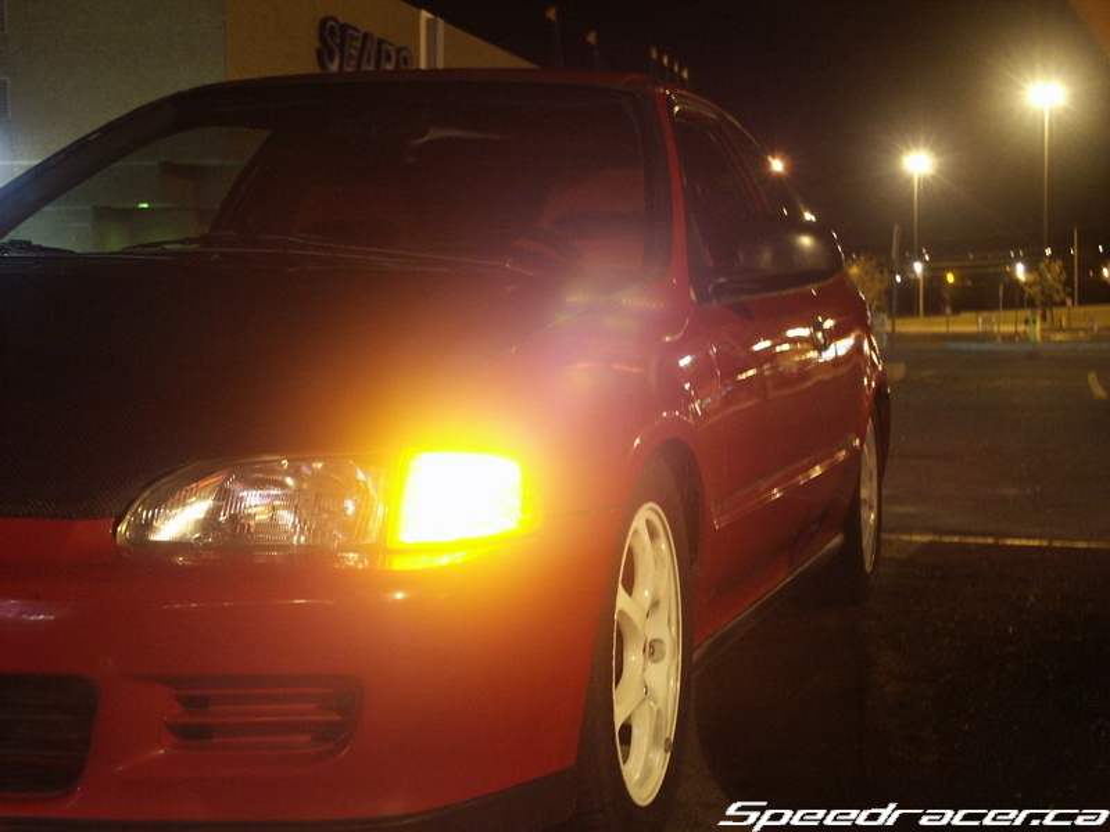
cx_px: 555
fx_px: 2180
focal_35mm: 68
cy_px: 416
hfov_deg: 28.6
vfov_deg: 21.6
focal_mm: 16.91
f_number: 3.5
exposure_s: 2
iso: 200
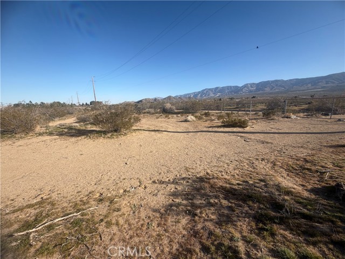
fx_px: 140
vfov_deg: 85.7
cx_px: 172
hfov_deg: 102.1
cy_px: 130
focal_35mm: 14
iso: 25
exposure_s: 1/770
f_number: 2.2
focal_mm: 2.22
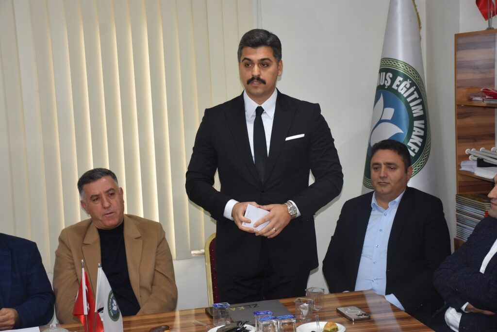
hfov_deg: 29.8
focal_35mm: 68
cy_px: 166
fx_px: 932
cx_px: 248
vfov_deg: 20.2
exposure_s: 1/60
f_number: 4.5
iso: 640
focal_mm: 45
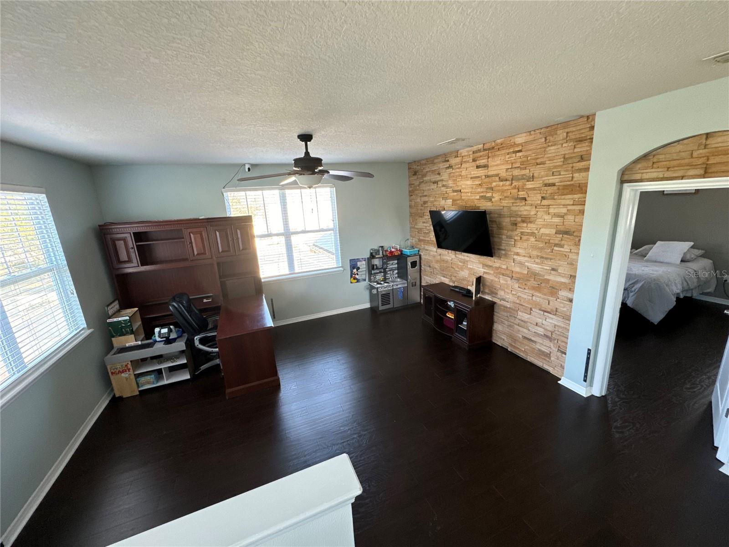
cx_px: 364
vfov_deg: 85.7
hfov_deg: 102.1
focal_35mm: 14
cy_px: 274
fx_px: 295
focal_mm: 2.22
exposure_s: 1/99
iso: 320
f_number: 2.2
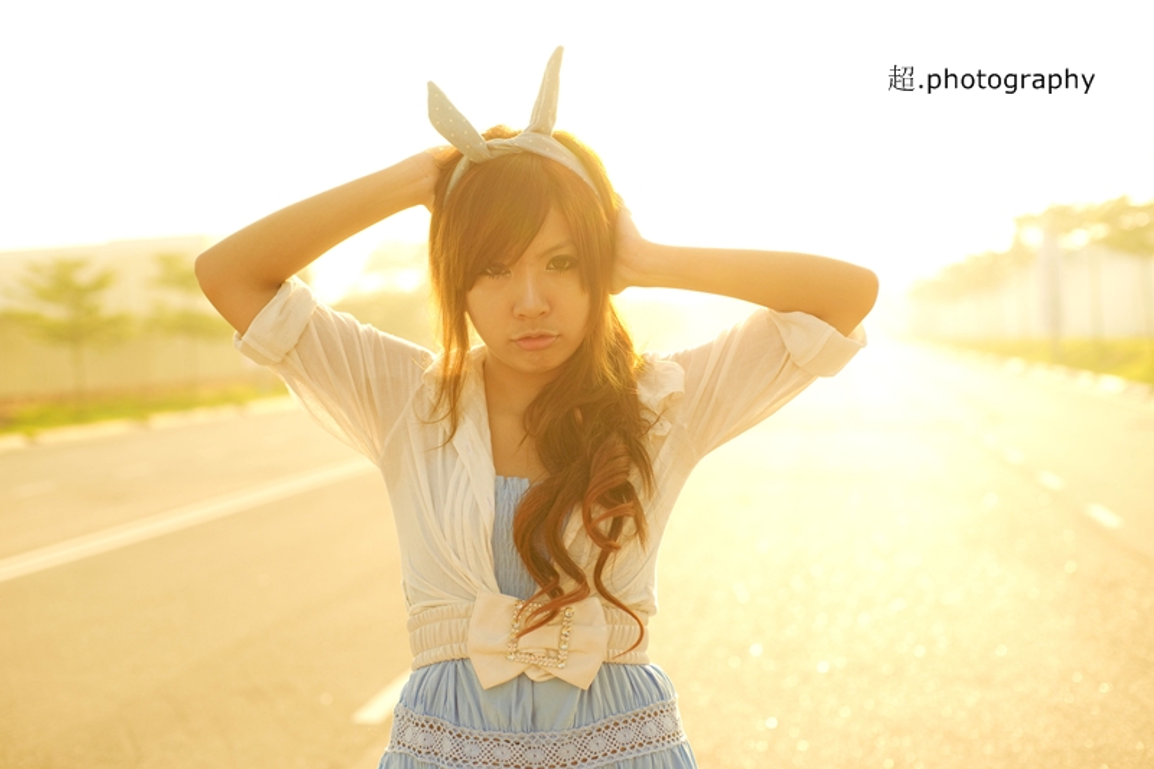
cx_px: 577
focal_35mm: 50
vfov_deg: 27.0
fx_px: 1602
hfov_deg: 39.6
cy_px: 384
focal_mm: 50
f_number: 2.8
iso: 100
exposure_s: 1/1000
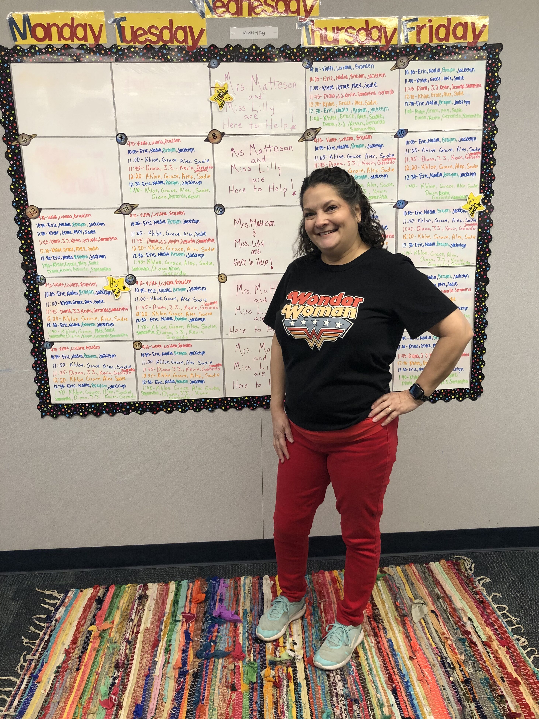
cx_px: 279
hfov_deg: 48.2
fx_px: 602
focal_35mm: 29
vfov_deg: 61.7
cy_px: 351
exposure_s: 1/30
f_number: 1.8
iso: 40
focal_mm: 3.99
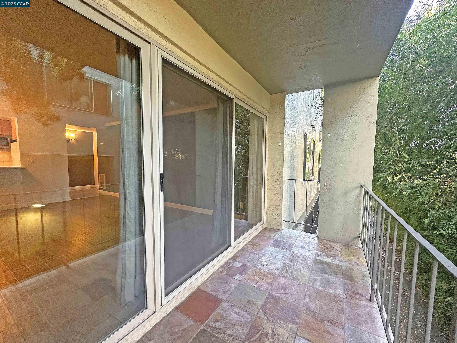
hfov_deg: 102.1
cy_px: 172
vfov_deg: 85.7
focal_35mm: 14
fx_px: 185
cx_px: 228
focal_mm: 2.22
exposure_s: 1/60
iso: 250
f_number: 2.2
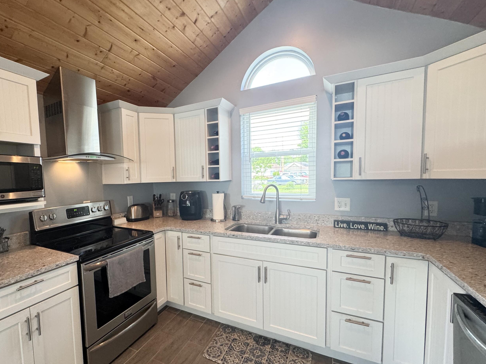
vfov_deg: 74.6
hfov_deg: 89.8
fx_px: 239
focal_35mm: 17
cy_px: 194
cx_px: 193
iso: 250
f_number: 2.2
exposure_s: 1/120
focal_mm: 2.22
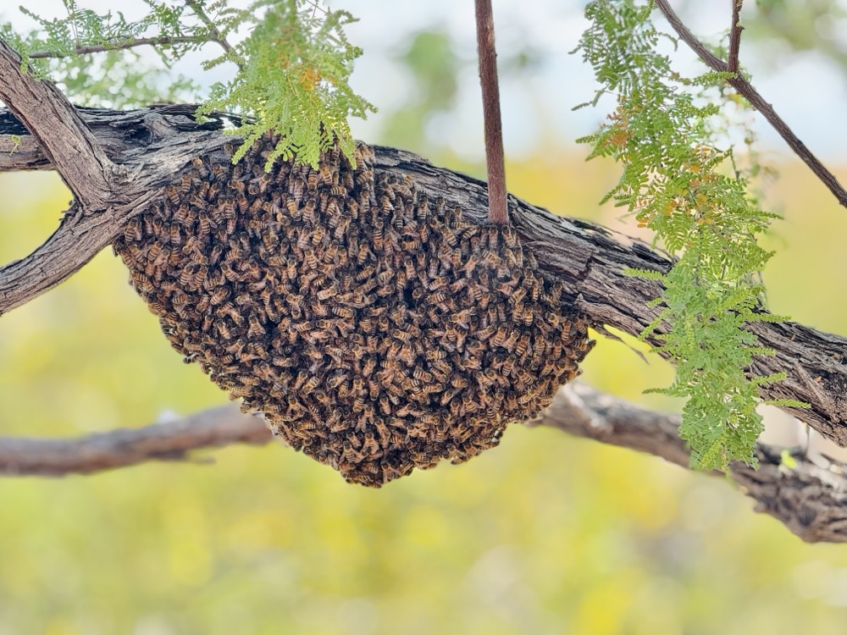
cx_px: 424
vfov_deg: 12.3
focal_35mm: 120
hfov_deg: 16.4
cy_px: 318
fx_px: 2936
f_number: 2.8
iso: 80
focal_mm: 15.66
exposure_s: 1/99
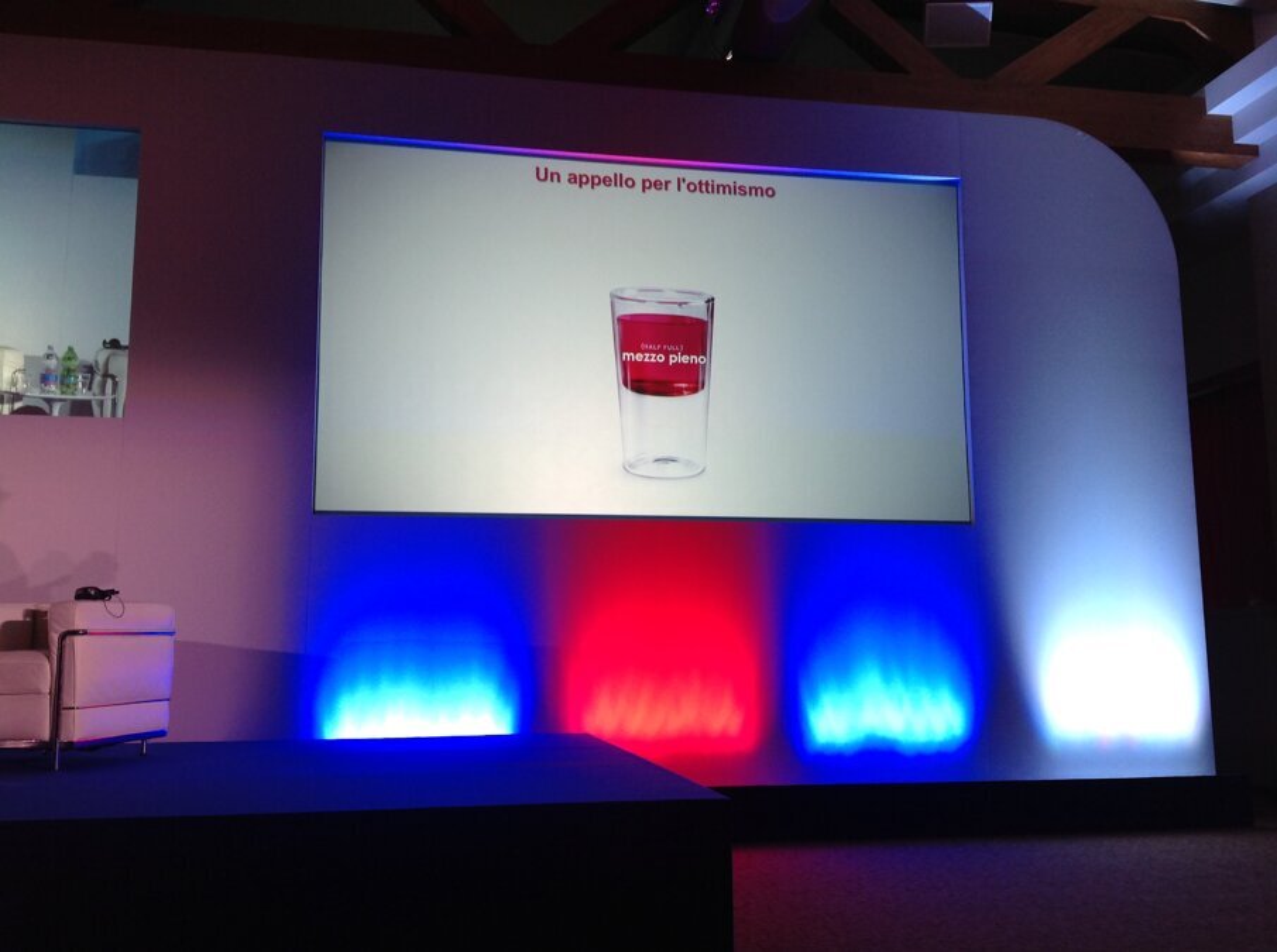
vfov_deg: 40.6
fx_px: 1289
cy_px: 476
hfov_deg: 52.7
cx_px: 638
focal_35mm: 35
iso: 50
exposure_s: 1/30
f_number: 2.4
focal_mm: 4.28
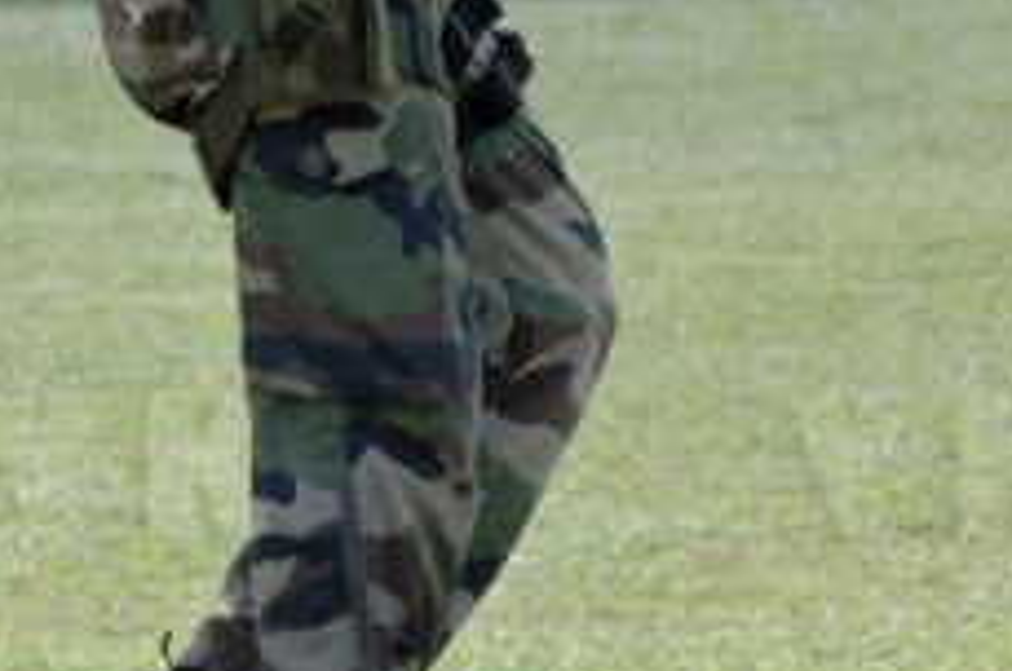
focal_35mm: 943
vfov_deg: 1.5
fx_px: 26471
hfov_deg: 2.2
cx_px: 119
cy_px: -71
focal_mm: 180
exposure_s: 1/250
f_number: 8
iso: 100
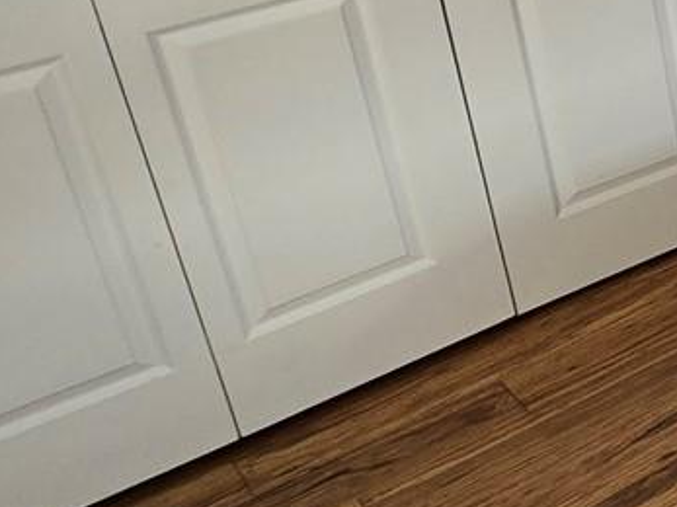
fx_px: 1173
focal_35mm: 60
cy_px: -135
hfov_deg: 18.9
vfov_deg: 22.1
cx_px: 1368
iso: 125
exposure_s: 1/60
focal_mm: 2.2
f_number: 2.2
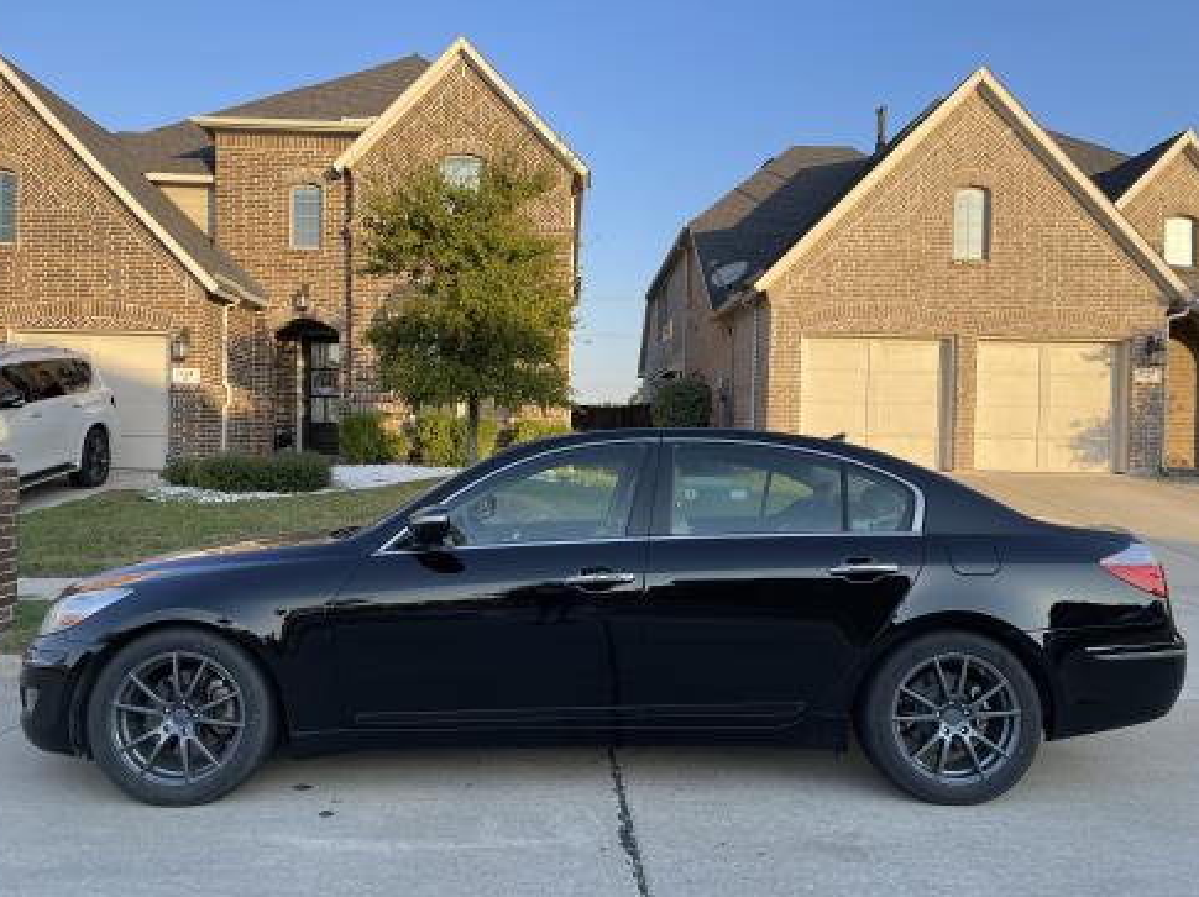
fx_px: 900
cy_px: 460
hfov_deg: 67.3
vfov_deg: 53.0
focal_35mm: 26
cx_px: 586
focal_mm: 5.1
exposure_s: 1/945
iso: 32
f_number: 1.6
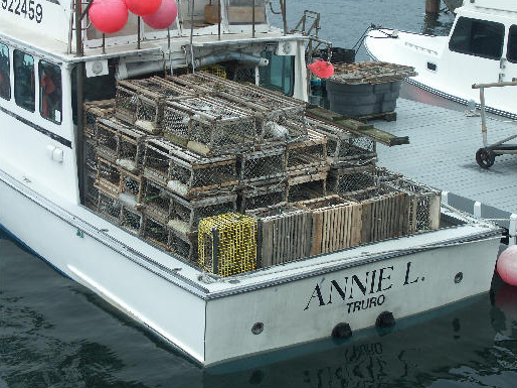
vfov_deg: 18.0
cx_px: 265
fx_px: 1224
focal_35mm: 82
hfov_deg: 23.8
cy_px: 199
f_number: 4.5
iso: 100
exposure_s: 1/200
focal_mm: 19.55
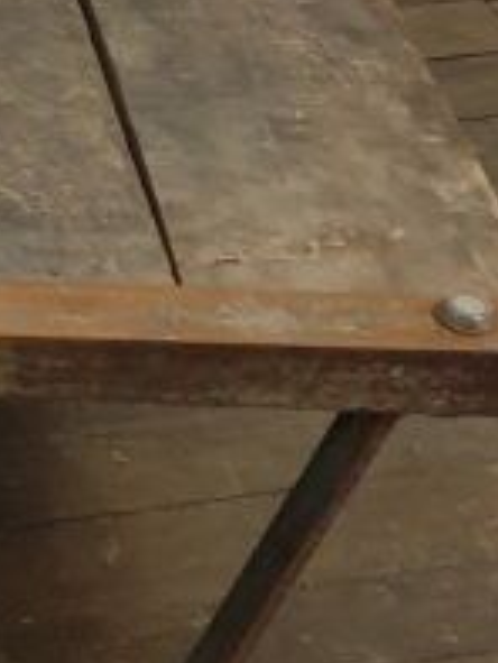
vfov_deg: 14.4
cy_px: 30
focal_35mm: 135
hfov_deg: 9.8
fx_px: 2587
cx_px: -673
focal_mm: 4.3
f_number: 1.5
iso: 320
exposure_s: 1/33
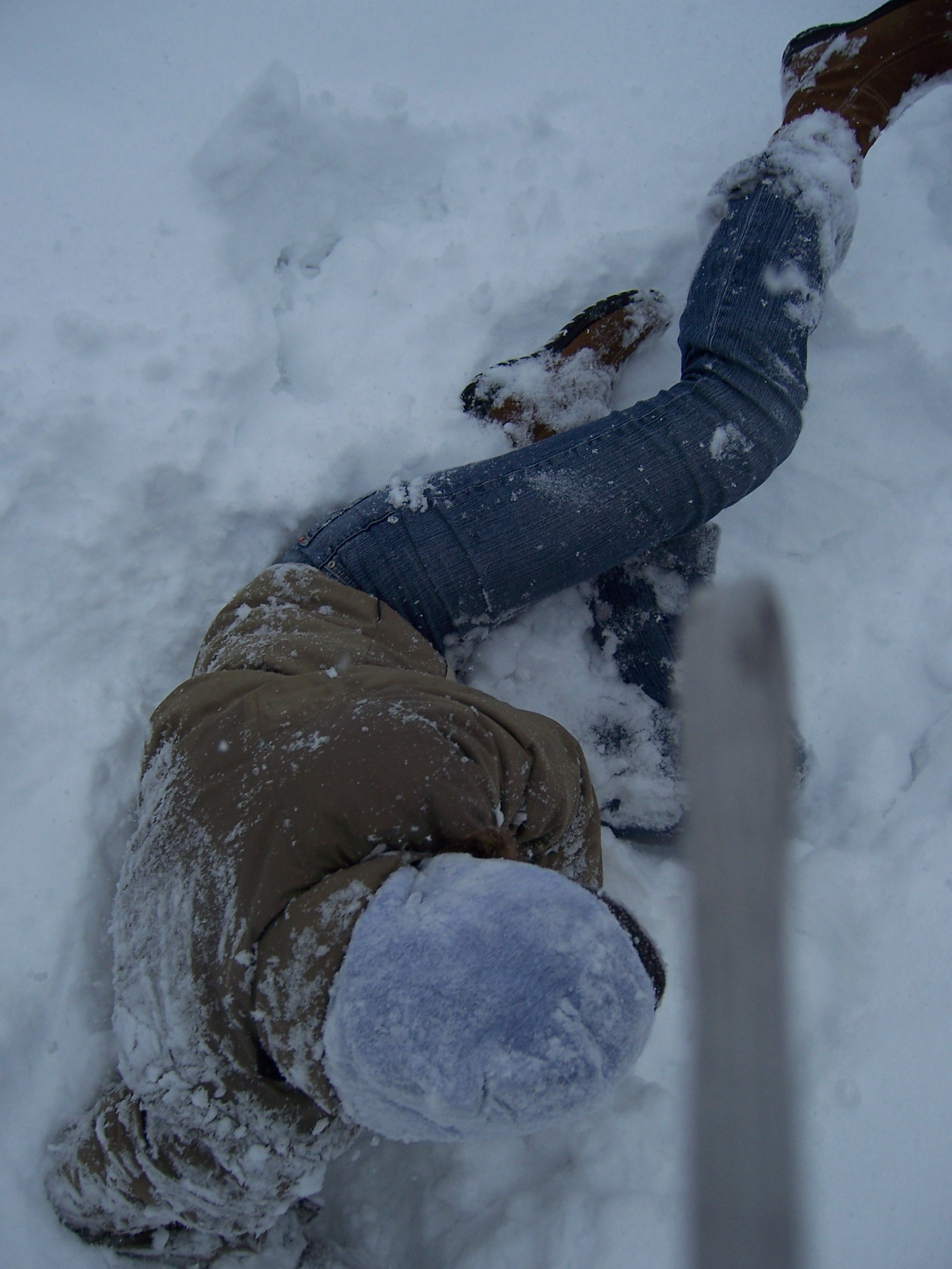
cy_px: 634
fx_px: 1320
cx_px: 476
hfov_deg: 39.7
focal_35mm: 36
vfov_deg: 51.4
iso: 80
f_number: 2.8
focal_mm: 6.2
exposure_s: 1/800
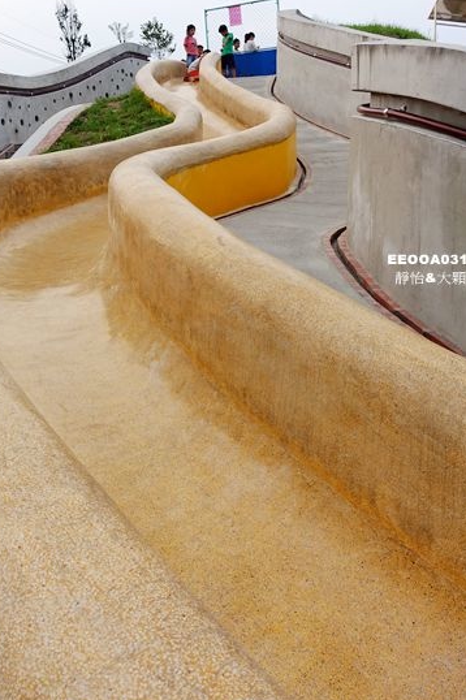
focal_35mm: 29
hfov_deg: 44.9
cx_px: 223
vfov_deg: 63.2
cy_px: 285
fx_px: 564
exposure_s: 1/250
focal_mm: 8.8
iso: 125
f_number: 4
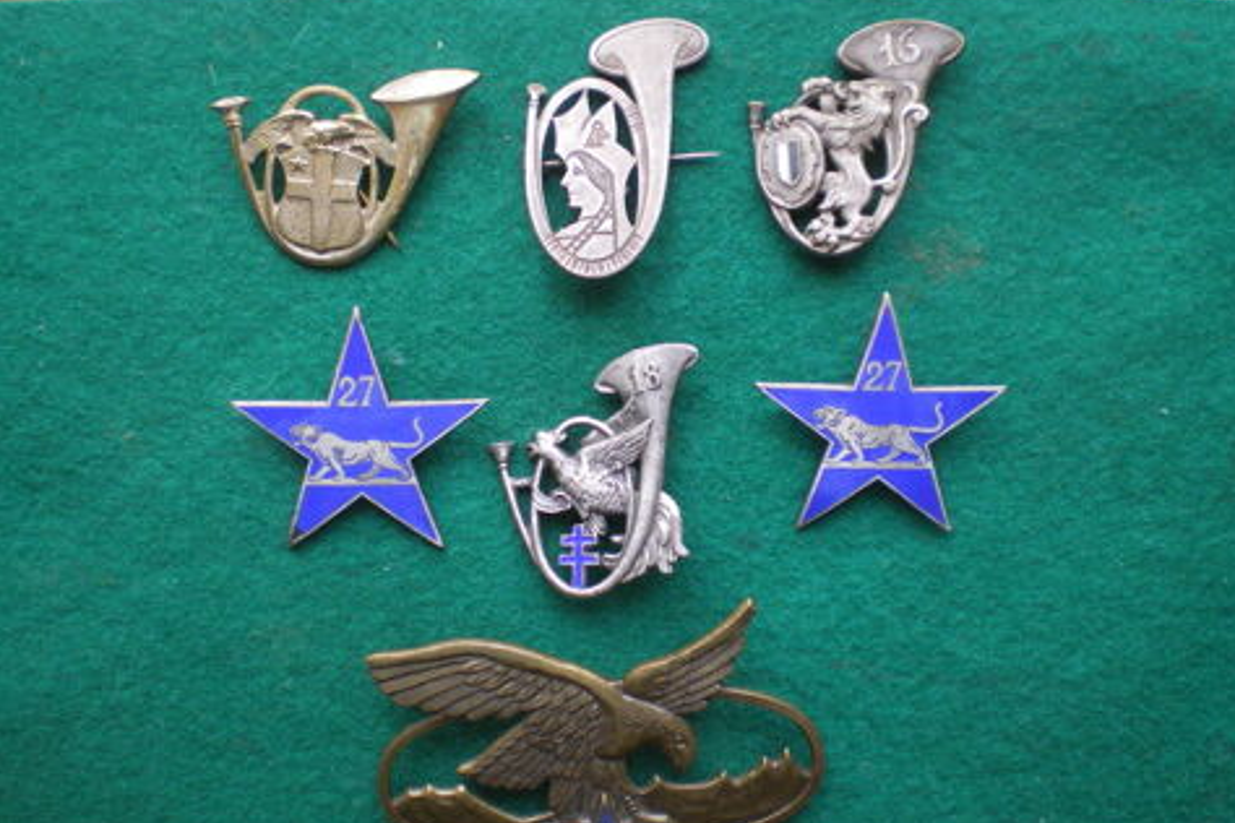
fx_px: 1372
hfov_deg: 48.5
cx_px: 623
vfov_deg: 33.4
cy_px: 430
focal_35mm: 40
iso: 320
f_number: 3.1
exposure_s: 1/50
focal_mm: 6.3
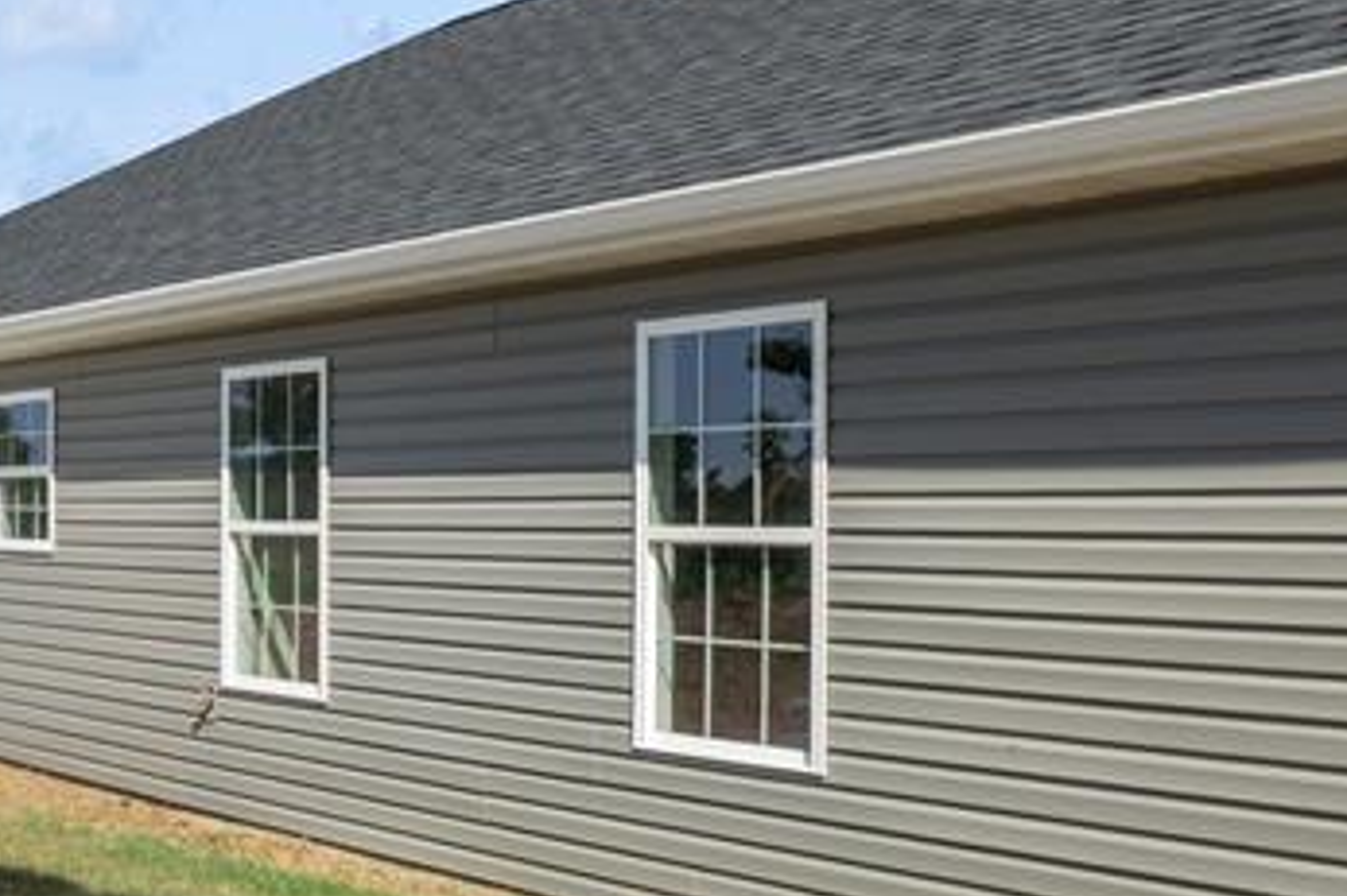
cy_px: 469
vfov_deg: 24.2
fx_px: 2094
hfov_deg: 30.2
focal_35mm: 56
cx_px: -283
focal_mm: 13
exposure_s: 1/250
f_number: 8
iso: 400
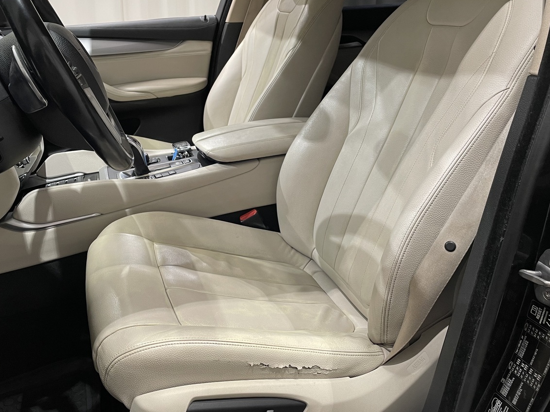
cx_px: 256
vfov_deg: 42.9
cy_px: 193
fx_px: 524
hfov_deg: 55.3
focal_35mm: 33
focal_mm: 4.2
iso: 80
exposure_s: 1/50
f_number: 1.6
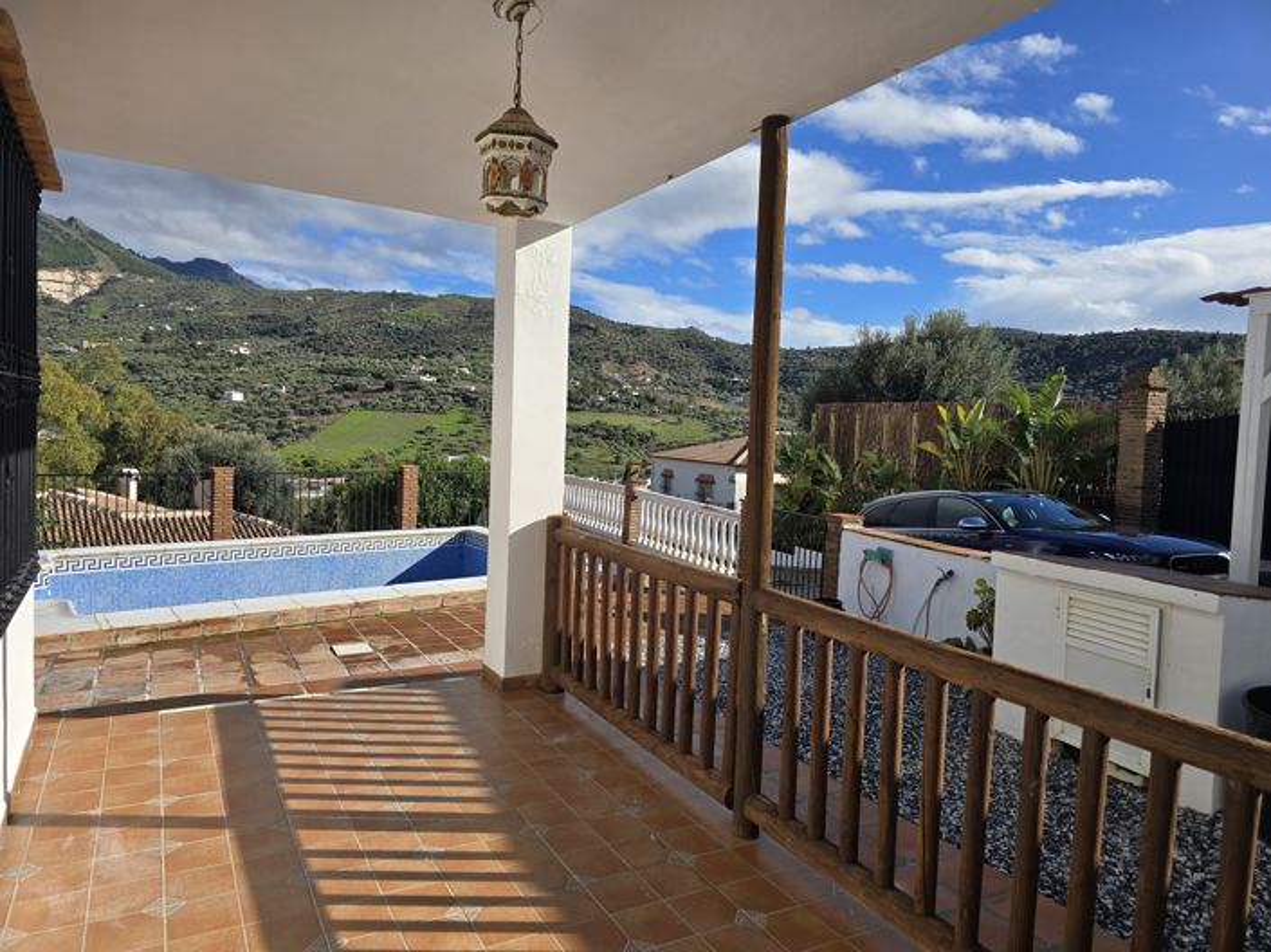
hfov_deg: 74.0
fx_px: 844
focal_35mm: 23
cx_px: 636
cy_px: 476
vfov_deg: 58.8
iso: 12
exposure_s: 1/929
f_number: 1.7
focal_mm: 6.3
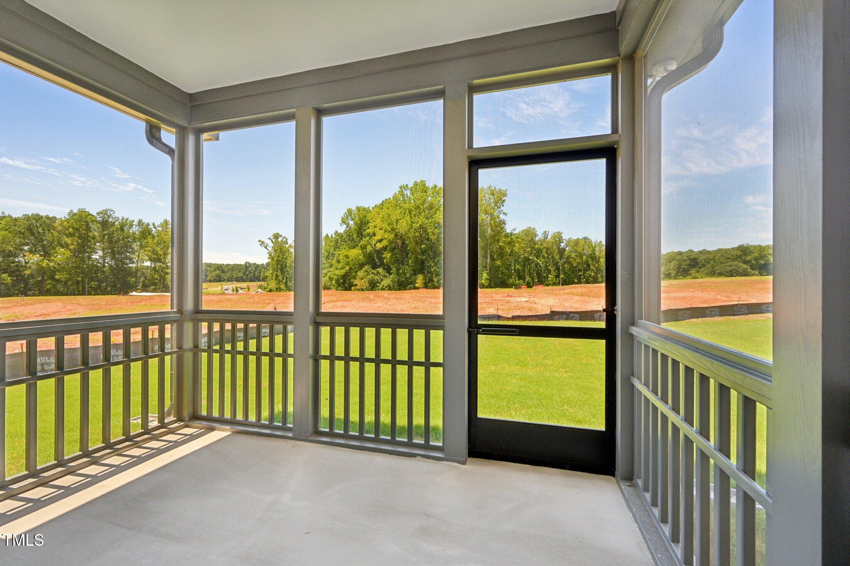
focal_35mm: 16
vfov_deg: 75.5
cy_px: 283
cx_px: 425
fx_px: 366
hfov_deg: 98.5
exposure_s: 1/80
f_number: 8
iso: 100
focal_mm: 15.5
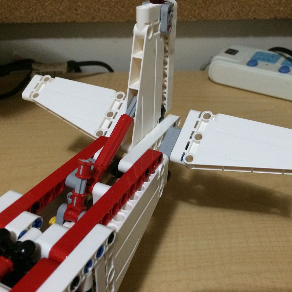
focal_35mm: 35
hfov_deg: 47.2
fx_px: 334
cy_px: 146
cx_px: 153
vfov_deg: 47.2
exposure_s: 1/15
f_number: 2.2
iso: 320
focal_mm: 4.15
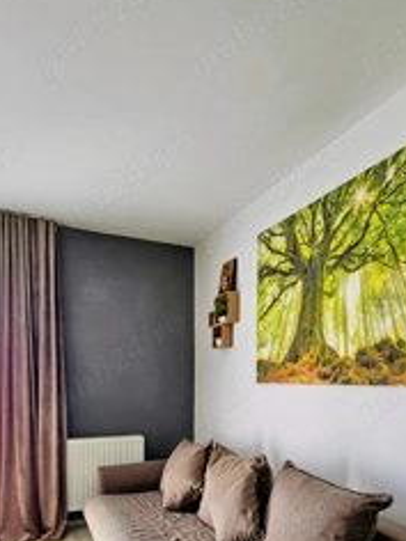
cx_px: 190
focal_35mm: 22
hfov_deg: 61.0
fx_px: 344
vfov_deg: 71.2
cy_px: 406
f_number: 2.2
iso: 50
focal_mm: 2.2
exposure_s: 1/100
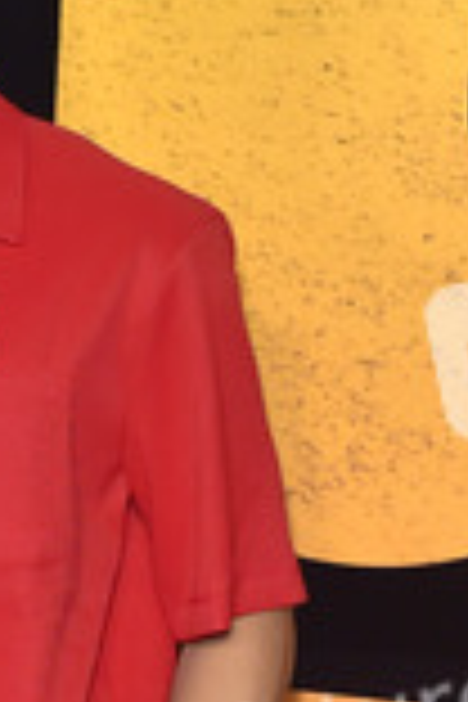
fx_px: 2398
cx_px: -110
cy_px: 558
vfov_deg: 16.5
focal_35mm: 123
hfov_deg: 10.9
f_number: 6.3
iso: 640
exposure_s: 1/250
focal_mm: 48
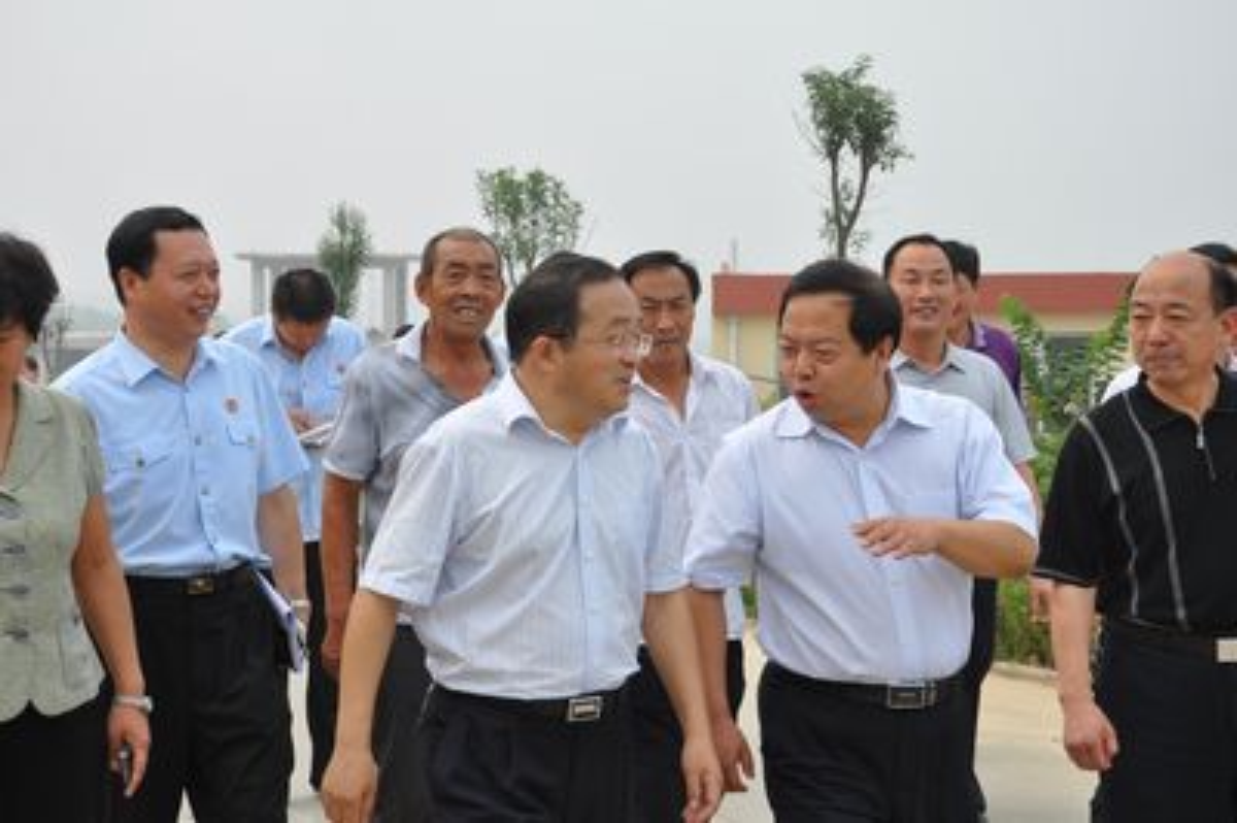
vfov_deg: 18.2
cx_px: 618
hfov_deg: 27.0
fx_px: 2575
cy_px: 412
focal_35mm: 75
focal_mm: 50
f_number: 9
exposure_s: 1/320
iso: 200
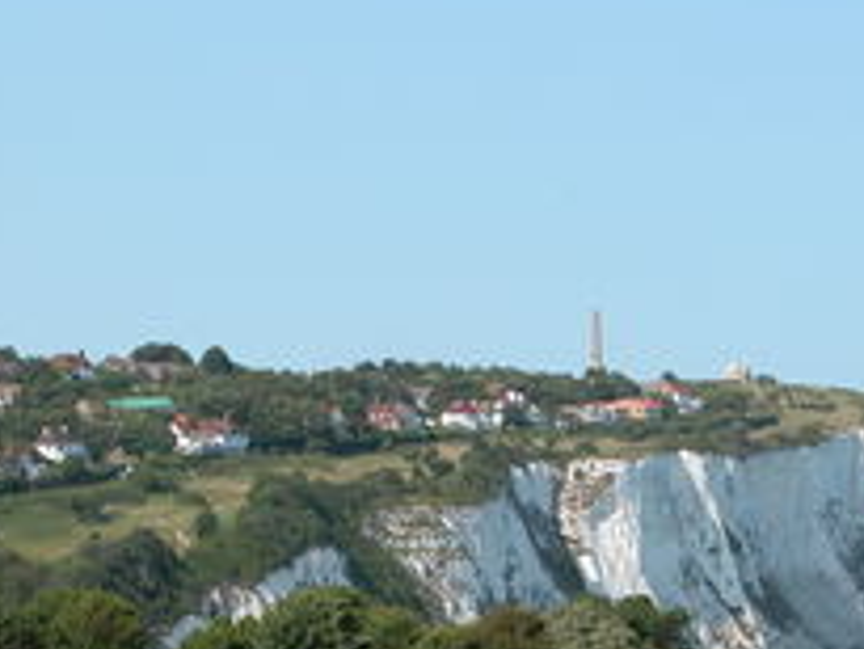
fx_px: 4870
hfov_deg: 10.1
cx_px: 274
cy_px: 539
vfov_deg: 7.6
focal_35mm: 195
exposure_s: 1/408
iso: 100
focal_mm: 25.4
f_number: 5.8
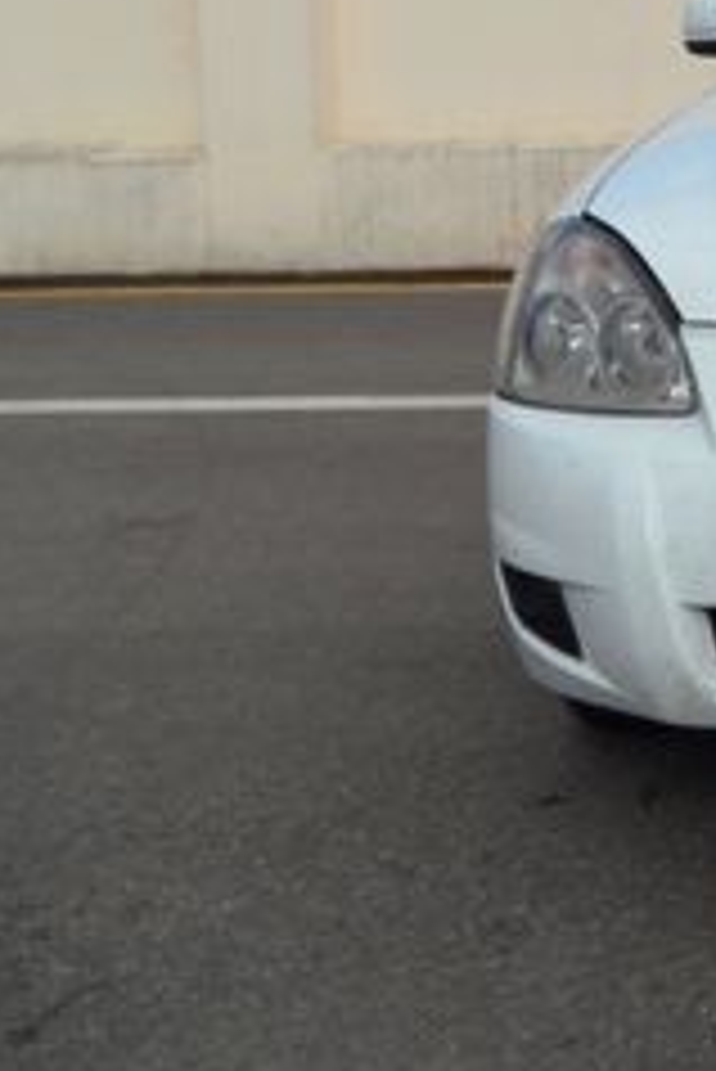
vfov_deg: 29.2
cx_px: 1234
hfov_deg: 17.5
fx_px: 1936
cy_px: 38
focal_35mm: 65
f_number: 8.2
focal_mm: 4.1
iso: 80
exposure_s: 1/250
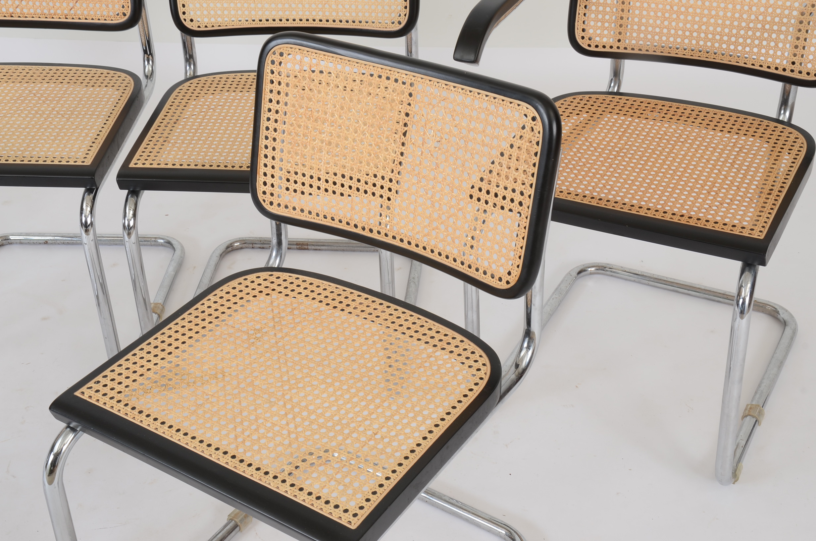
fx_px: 1188
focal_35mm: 52
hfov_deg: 37.9
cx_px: 408
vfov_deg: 25.6
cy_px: 270
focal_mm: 35
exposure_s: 1/100
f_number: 13
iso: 160
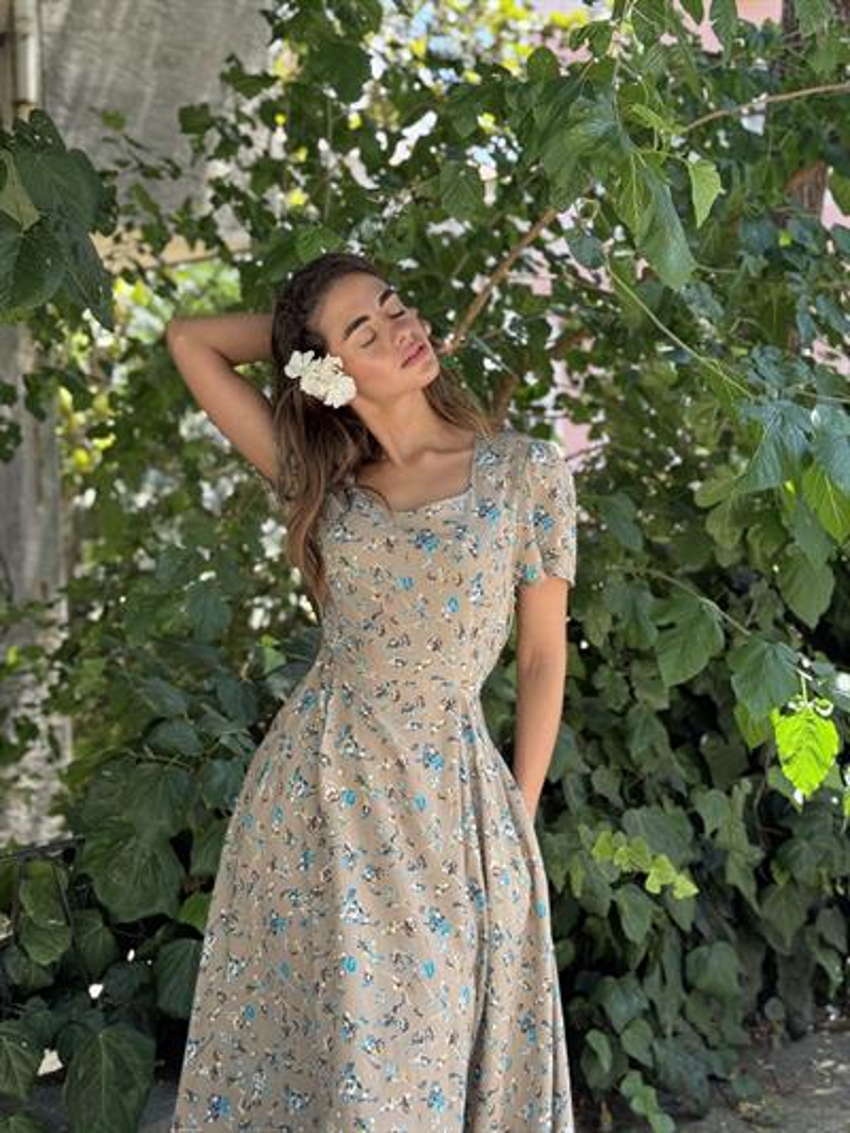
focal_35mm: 48
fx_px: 1571
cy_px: 566
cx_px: 425
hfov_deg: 30.3
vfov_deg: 39.6
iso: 64
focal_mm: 6.76
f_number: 1.78
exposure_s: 1/268
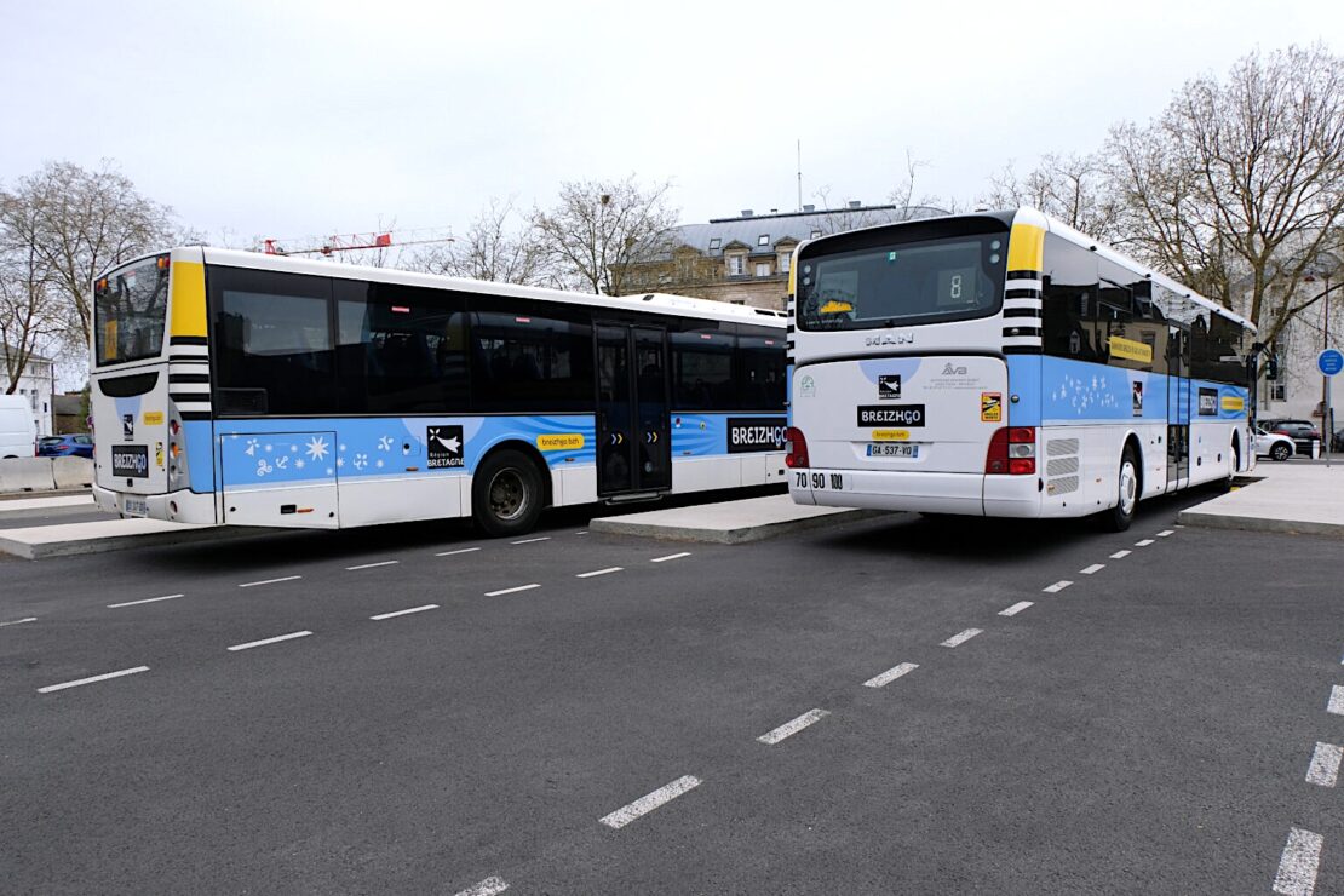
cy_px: 448
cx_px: 672
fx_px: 896
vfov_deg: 53.1
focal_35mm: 24
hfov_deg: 73.7
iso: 400
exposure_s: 1/680
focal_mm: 16
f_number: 8
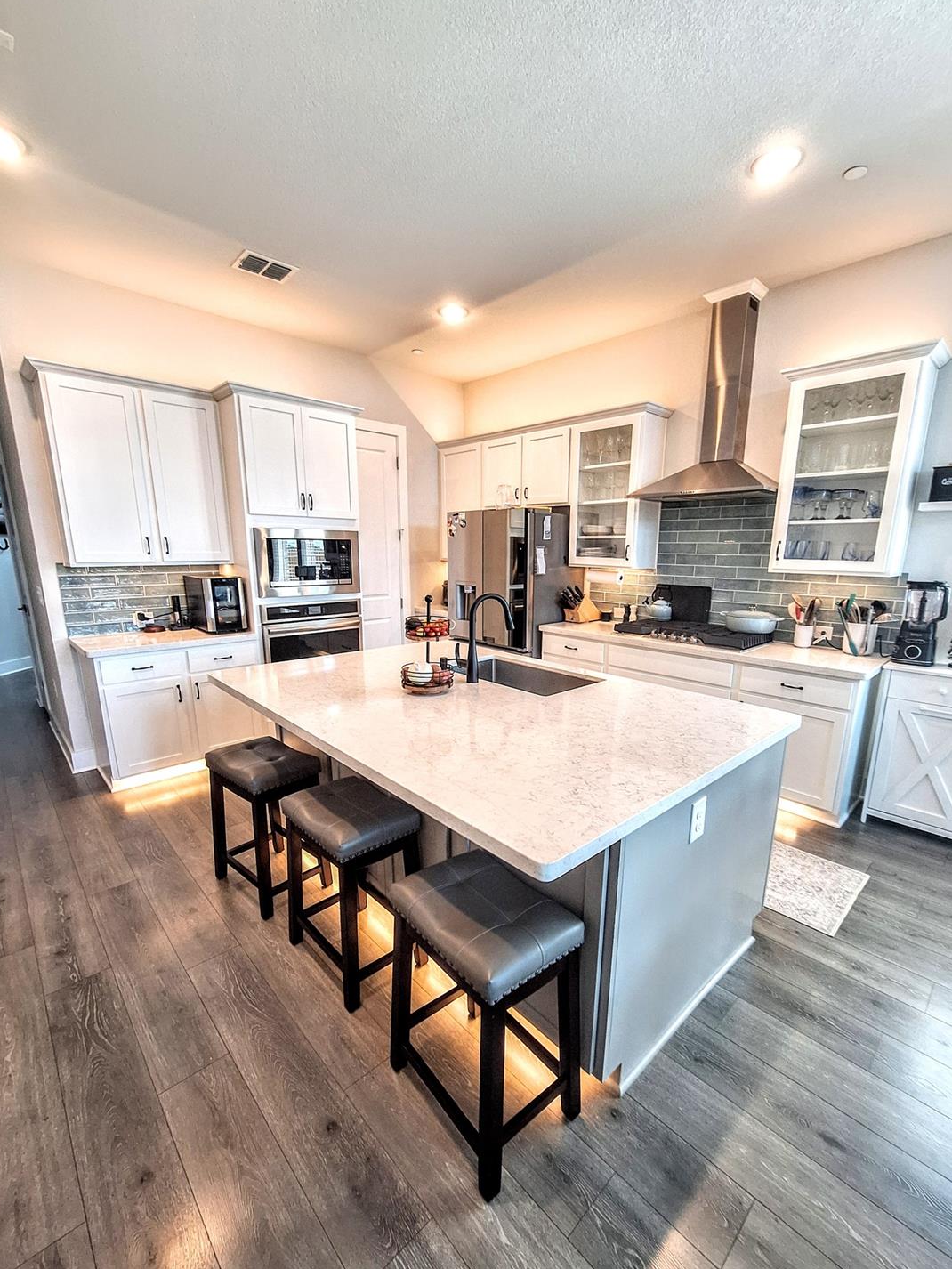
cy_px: 673
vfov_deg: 101.9
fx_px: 513
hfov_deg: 85.6
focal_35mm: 14
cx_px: 498
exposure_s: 1/40
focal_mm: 1.74
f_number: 2.2
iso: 100
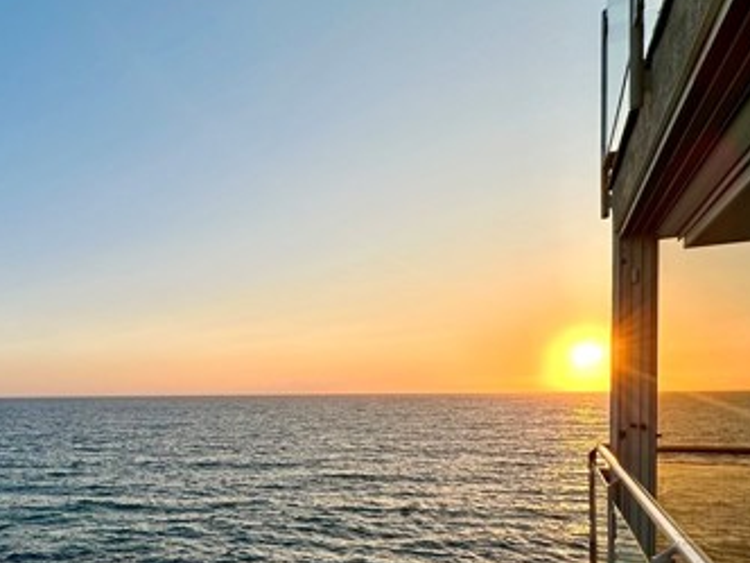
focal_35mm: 27
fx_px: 585
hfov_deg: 60.8
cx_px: 167
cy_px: 409
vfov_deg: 49.7
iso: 50
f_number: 2.2
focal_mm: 2.22
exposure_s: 1/1072
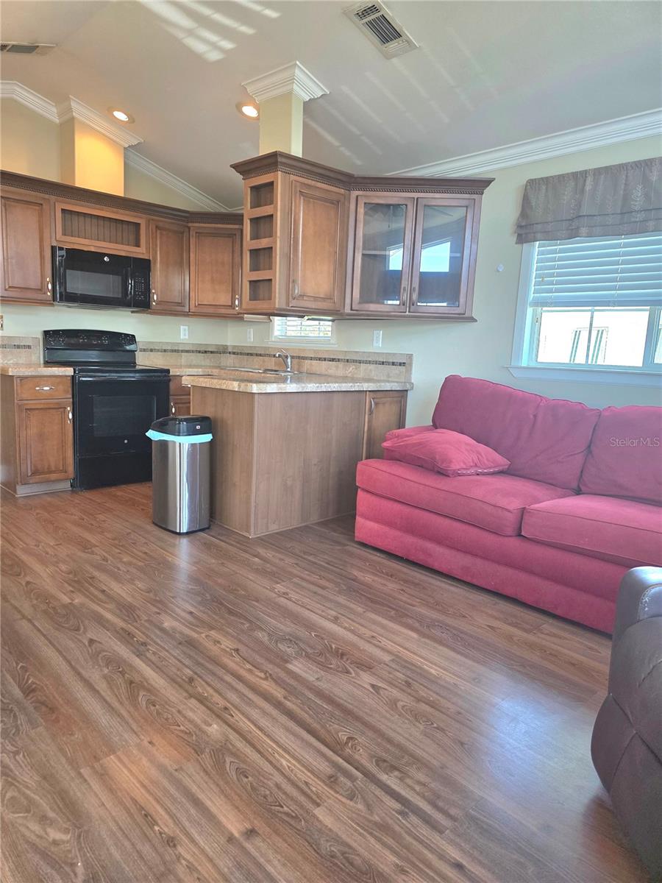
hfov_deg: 58.9
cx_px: 331
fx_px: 586
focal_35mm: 23
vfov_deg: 73.9
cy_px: 442
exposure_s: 1/120
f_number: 1.7
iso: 125
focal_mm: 6.3
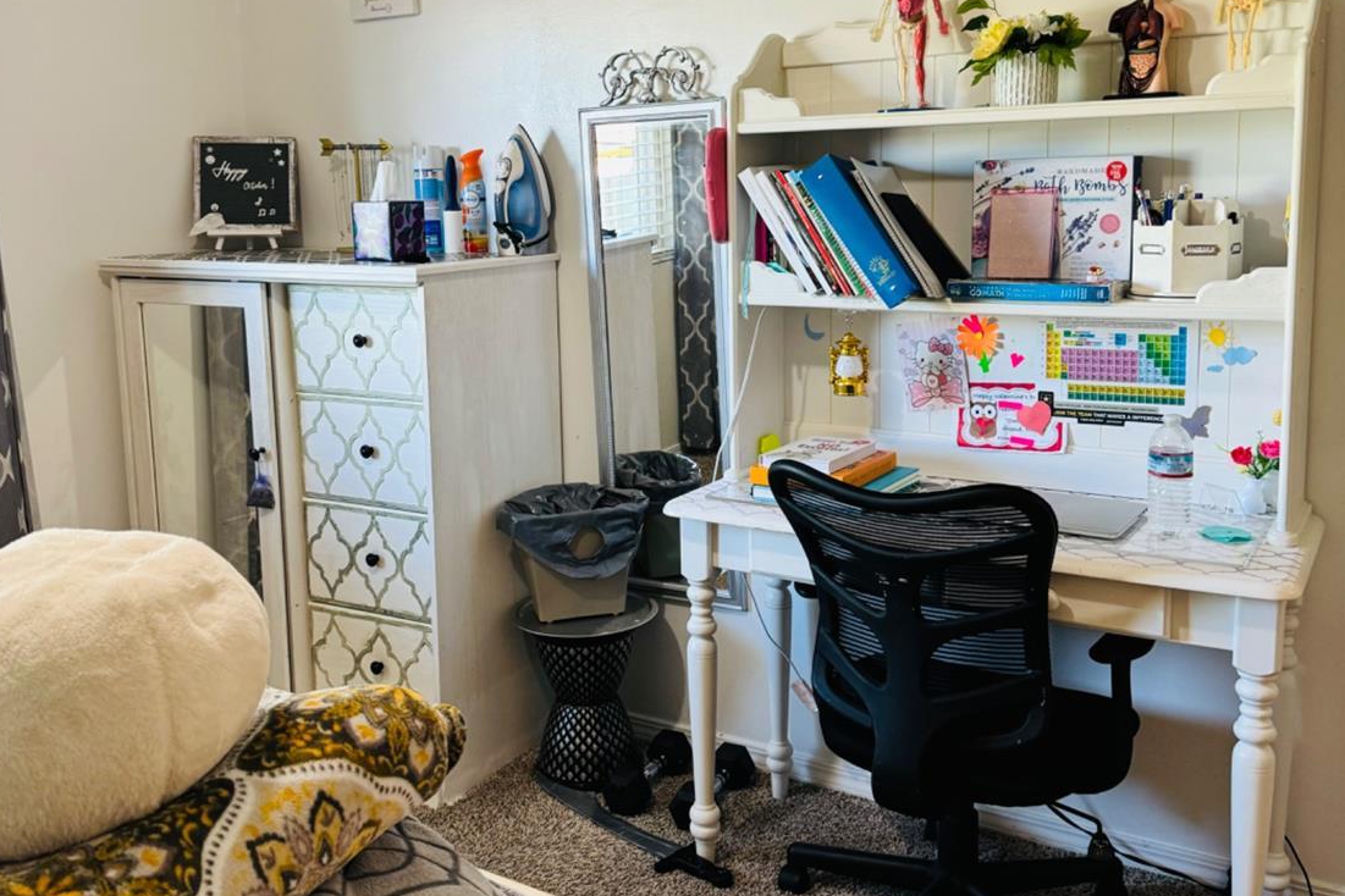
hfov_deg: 55.8
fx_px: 1270
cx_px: 660
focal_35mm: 34
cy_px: 353
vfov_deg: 38.7
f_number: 1.78
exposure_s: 1/60
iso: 160
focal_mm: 6.76
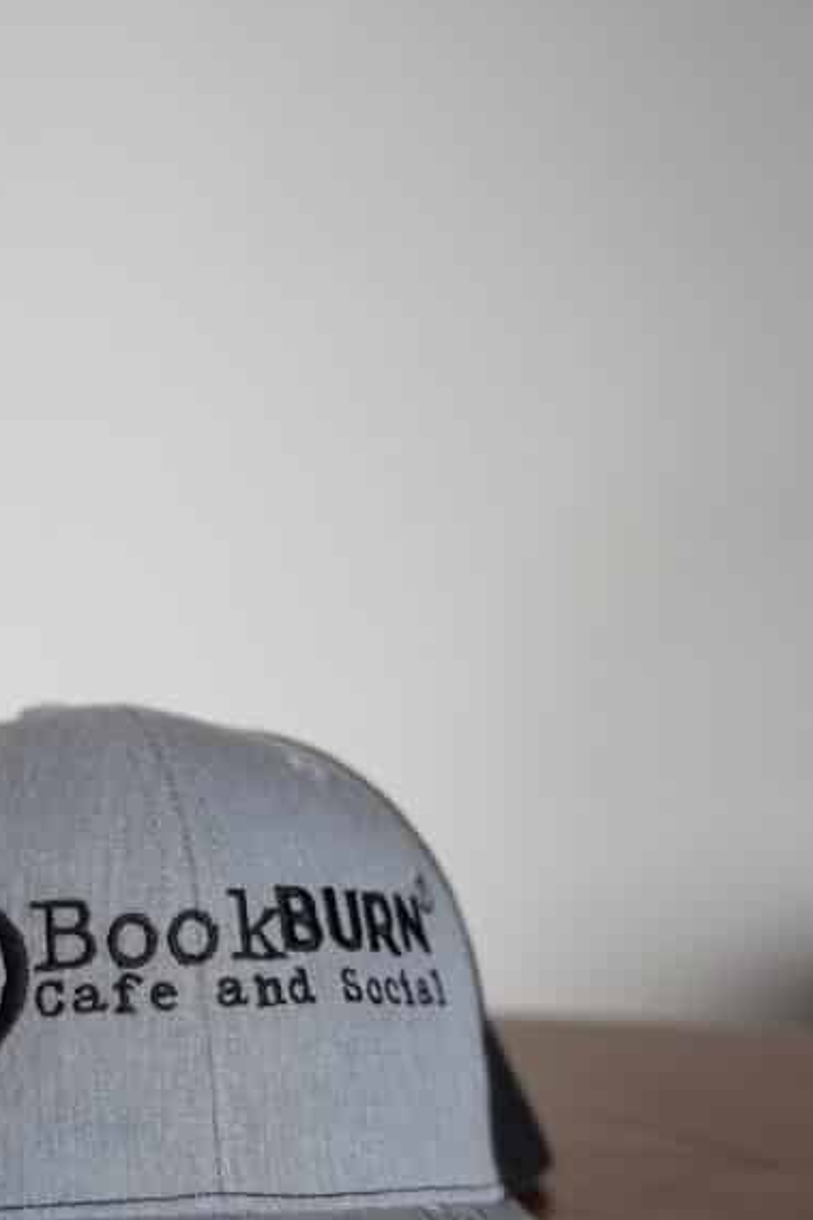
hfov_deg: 18.7
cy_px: 883
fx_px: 2440
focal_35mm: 72
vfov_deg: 27.8
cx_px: 138
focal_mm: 40
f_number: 3.5
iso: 1600
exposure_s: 1/160
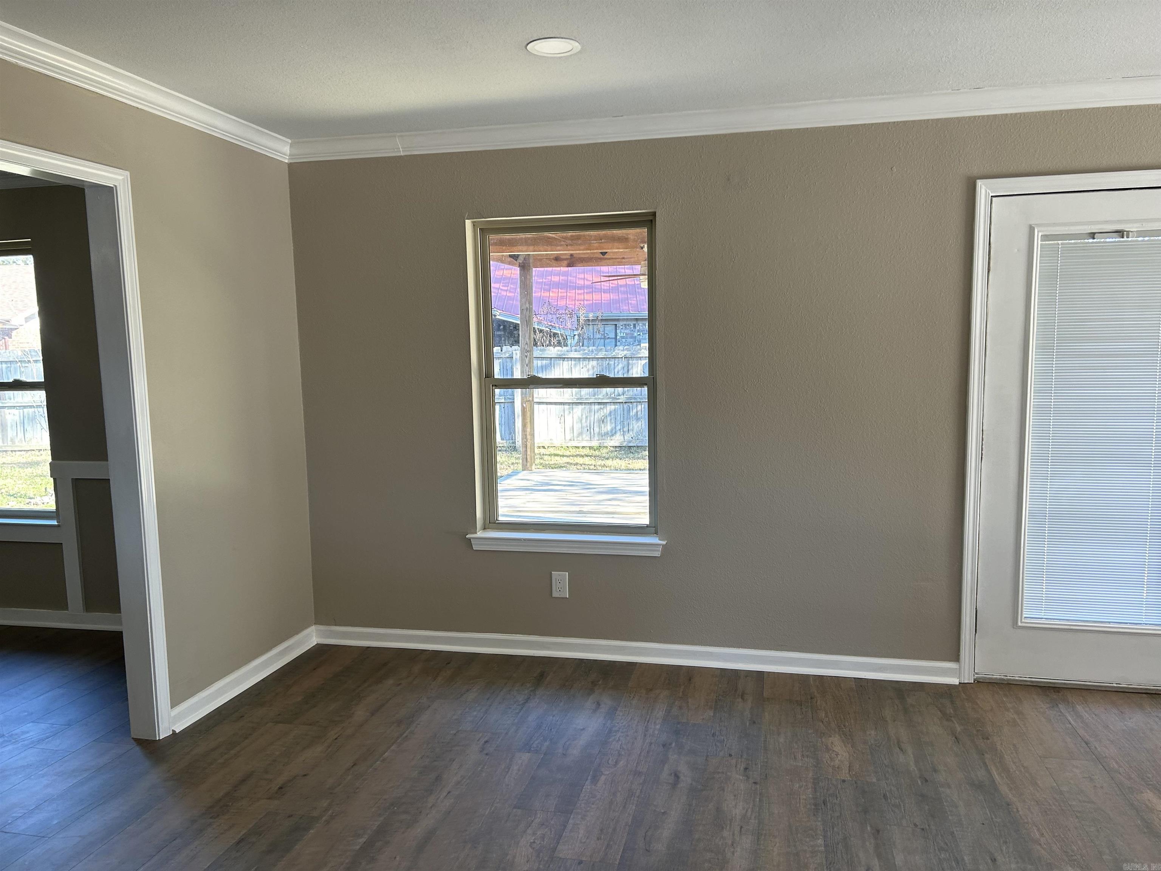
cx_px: 580
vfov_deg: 53.1
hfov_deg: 67.3
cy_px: 436
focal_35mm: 26
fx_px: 872
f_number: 1.5
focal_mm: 5.7
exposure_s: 1/120
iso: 64
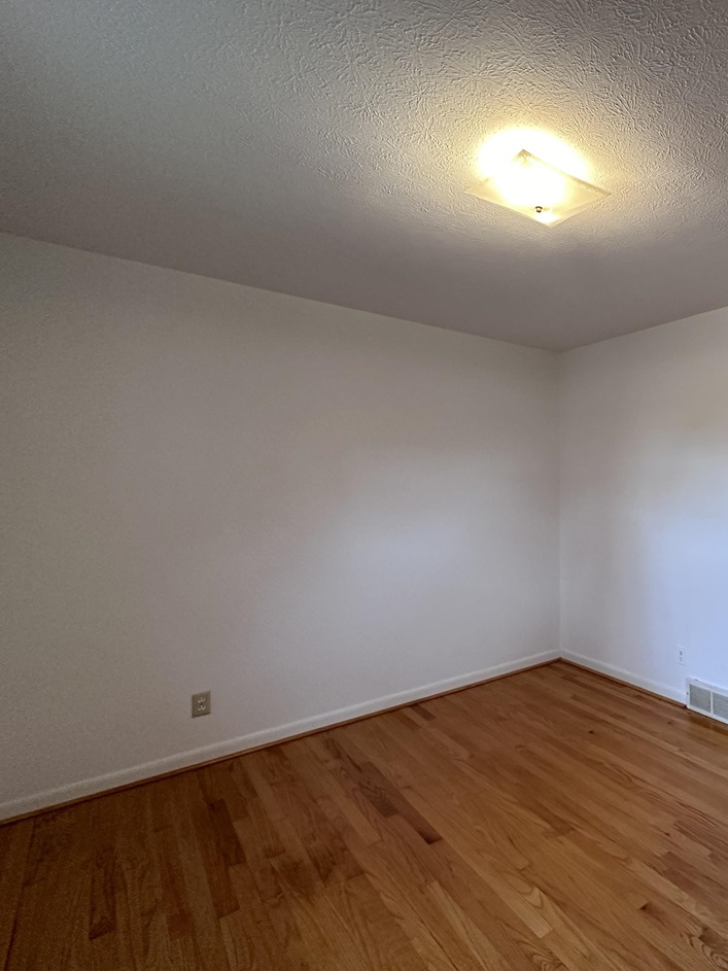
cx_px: 635
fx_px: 533
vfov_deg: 84.7
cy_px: 483
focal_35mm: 19
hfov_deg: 59.9
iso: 320
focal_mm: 2.22
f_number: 2.2
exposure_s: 1/120
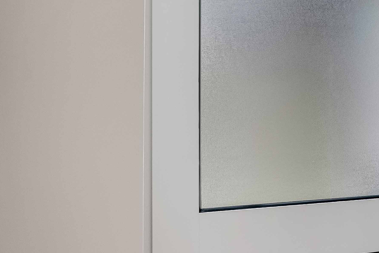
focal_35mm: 57
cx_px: 498
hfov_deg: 28.5
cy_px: 130
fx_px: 600
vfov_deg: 23.8
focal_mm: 17
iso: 640
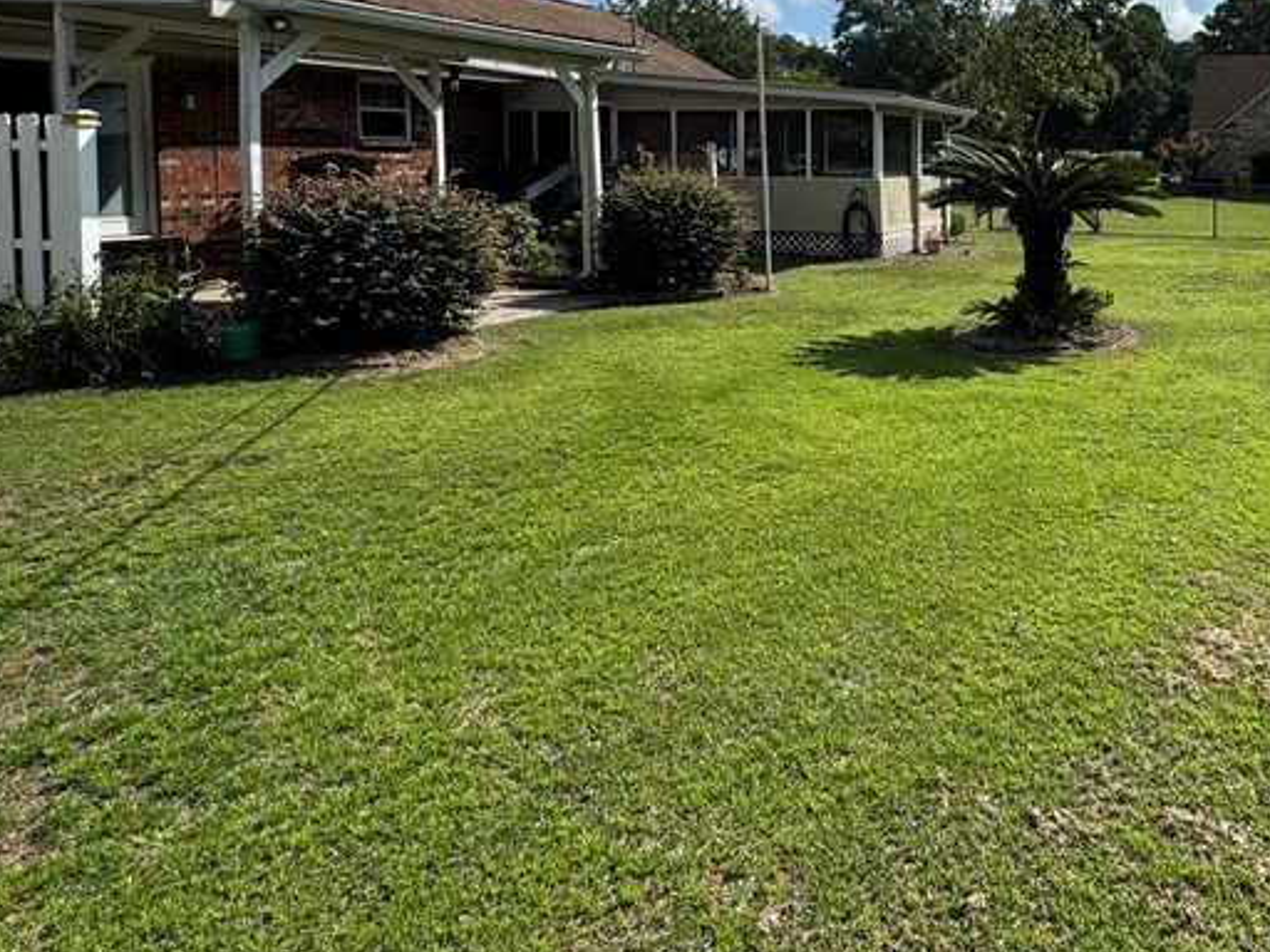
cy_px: 211
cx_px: 1094
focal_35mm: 28
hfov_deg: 56.5
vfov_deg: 47.4
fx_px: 1027
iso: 50
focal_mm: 2.22
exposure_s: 1/2584
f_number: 2.2
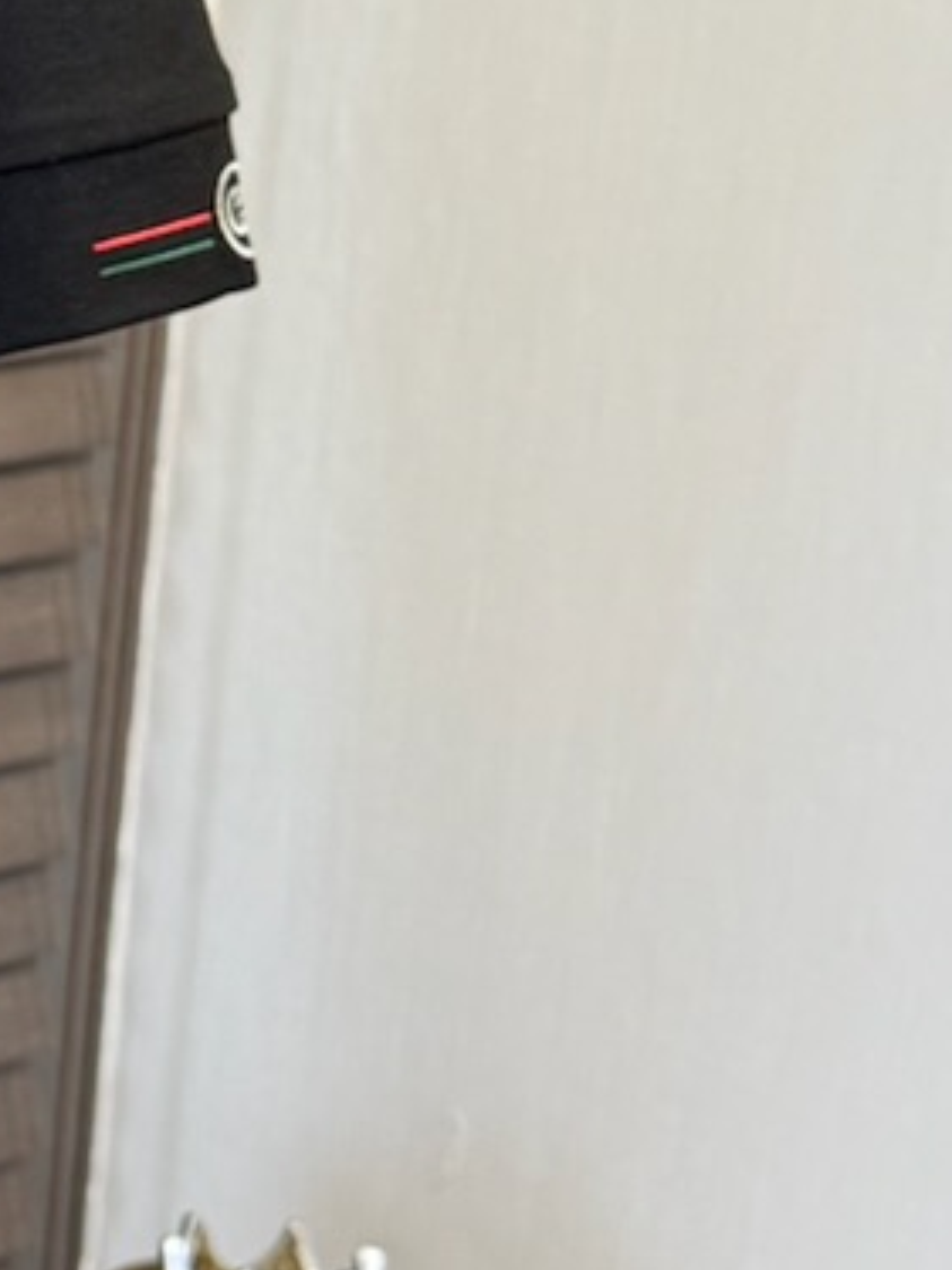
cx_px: -1186
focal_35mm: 131
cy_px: 471
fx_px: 4806
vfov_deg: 15.0
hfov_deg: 10.1
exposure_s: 1/121
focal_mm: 6.76
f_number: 1.78
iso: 200
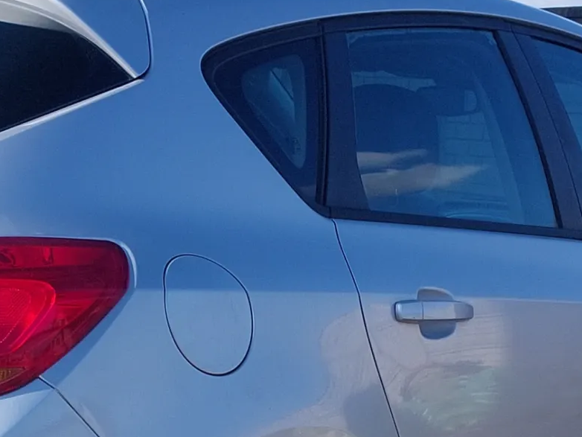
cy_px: 629
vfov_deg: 12.4
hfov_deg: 17.3
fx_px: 1917
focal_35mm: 114
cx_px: 298
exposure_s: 1/493
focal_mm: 4.6
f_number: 1.8
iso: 20
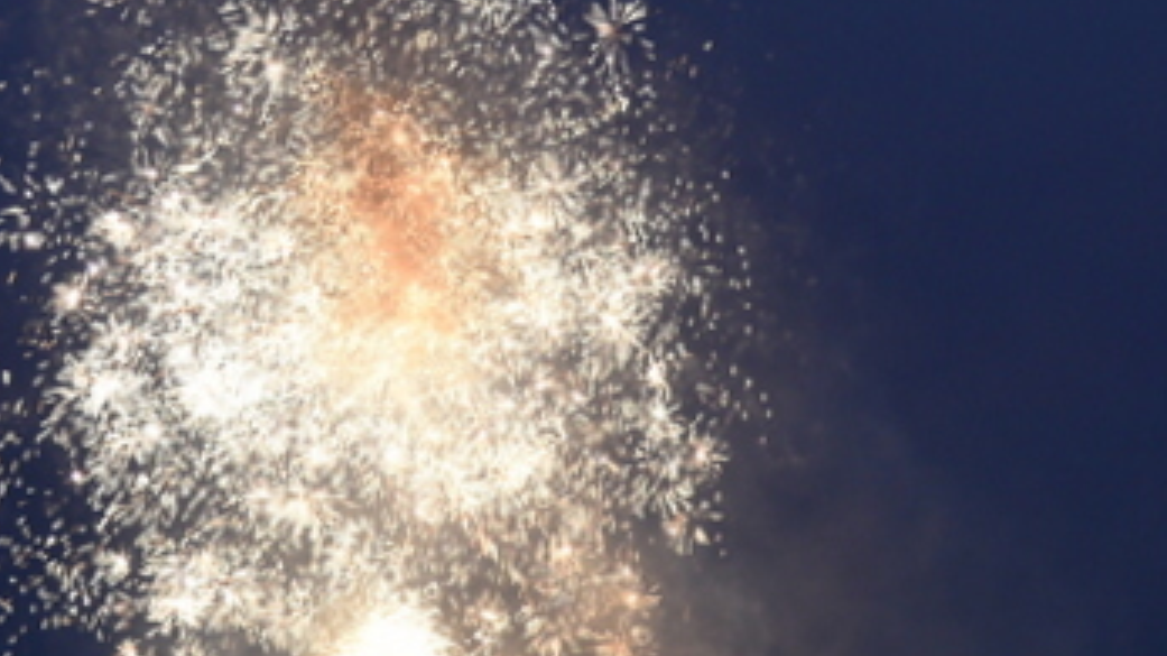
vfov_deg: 4.6
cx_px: 420
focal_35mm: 263
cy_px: 235
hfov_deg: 8.2
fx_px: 8136
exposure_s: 1/10
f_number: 4
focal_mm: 85
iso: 1250
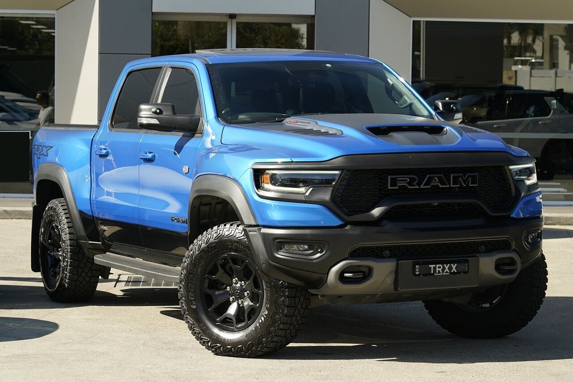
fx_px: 1528
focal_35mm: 96
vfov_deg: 14.3
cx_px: 286
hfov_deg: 21.2
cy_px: 191
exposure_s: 1/640
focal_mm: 96
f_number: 7.1
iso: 800
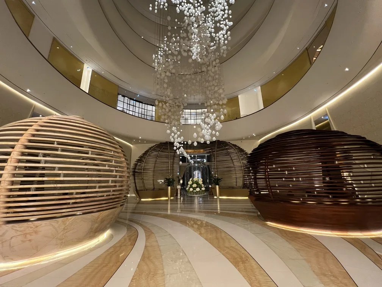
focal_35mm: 13
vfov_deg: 89.9
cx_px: 191
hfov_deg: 106.2
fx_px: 143
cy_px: 144
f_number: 1.8
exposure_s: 1/61
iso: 200
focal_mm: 1.57
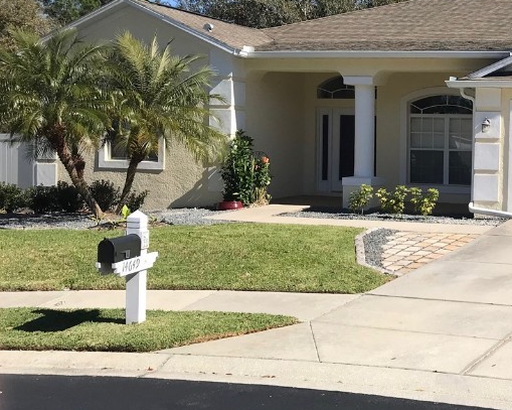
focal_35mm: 55
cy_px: 181
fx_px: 833
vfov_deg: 27.6
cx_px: 506
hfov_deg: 31.7
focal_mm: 3.99
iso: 20
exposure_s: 1/2591
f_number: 1.8
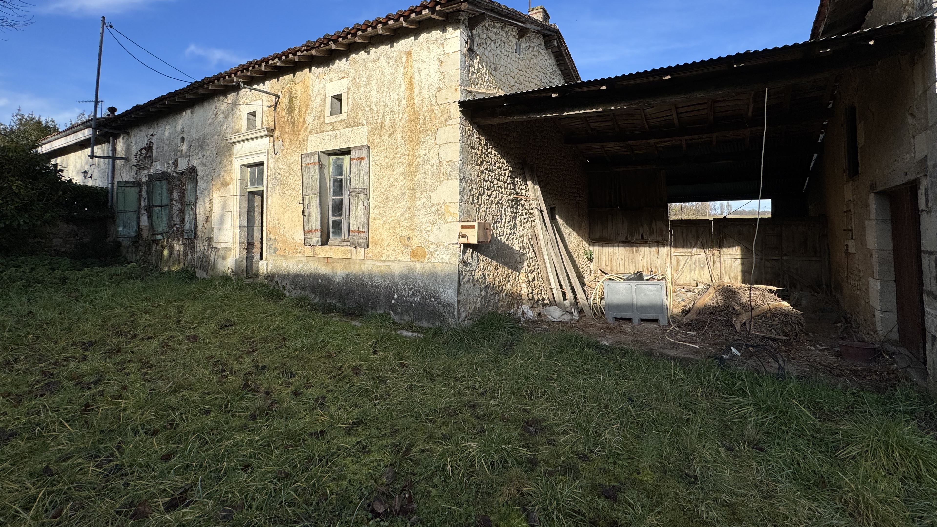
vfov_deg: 66.5
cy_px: 212
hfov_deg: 99.3
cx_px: 488
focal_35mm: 16
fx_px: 398
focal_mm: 2.22
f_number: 2.2
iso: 50
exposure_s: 1/1506
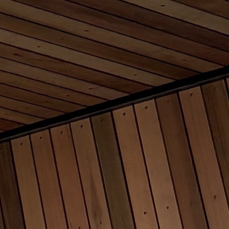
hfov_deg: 7.0
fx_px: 1617
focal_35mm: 216
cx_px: -543
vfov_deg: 8.0
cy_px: -102
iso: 64
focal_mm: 5.96
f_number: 1.6
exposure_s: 1/782
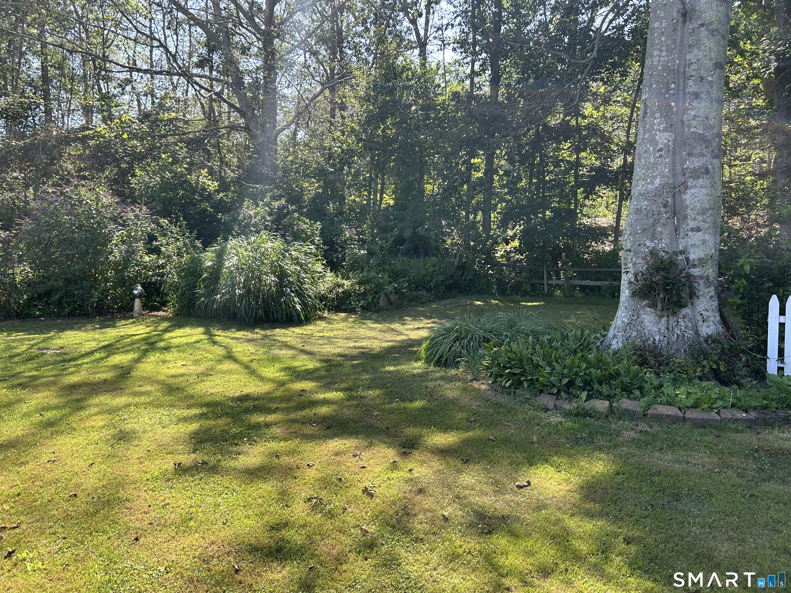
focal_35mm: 26
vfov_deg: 53.1
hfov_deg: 67.3
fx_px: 594
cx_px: 396
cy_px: 296
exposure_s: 1/632
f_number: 1.5
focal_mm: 5.7
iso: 50
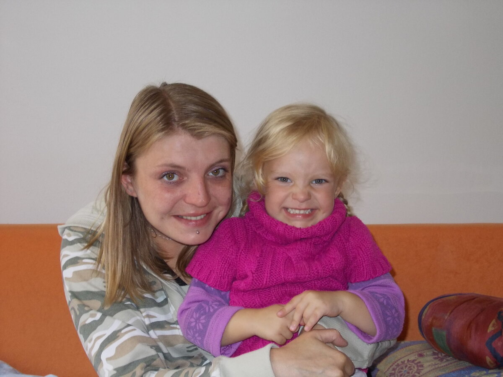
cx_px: 252
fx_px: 872
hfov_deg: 32.2
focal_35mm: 60
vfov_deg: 24.4
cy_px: 188
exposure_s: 1/60
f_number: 4
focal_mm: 8.5
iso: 200
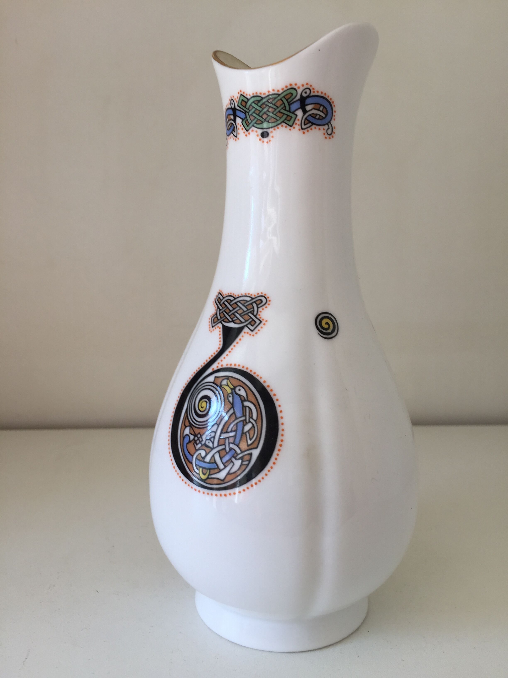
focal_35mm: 29
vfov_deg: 61.7
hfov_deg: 48.2
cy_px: 339
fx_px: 567
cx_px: 254
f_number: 2.2
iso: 32
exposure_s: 1/50
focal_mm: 4.15
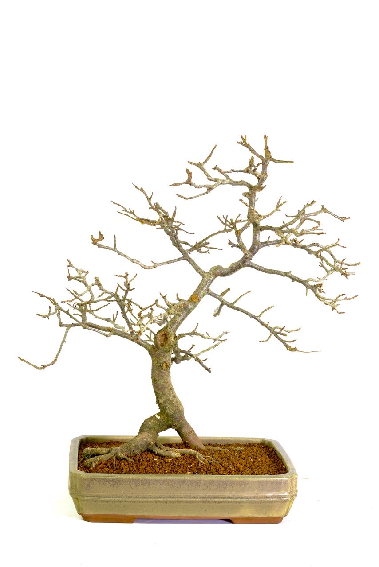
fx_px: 1263
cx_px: 190
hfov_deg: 17.1
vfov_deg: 25.4
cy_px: 284
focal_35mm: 80
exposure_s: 1/20
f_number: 11
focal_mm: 53
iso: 800
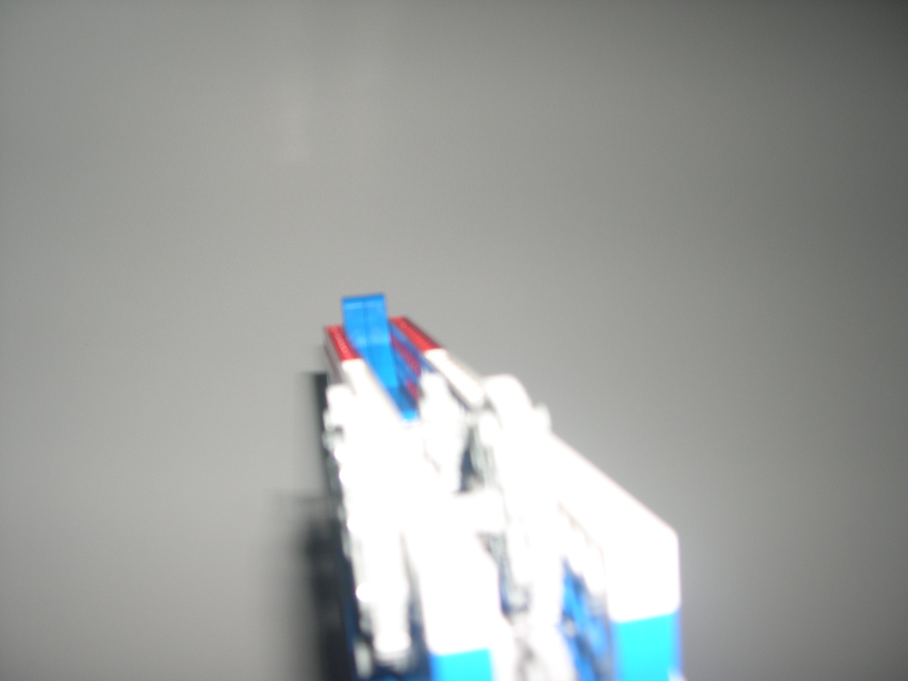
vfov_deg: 37.7
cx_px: 454
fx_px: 997
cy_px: 340
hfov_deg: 49.0
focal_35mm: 38
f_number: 2.8
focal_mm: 8
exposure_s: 1/60
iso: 100
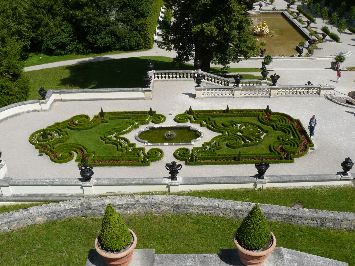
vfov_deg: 39.7
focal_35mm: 36
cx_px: 178
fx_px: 369
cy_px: 133
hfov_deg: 51.4
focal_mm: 6
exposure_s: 1/400
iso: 100
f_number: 6.3
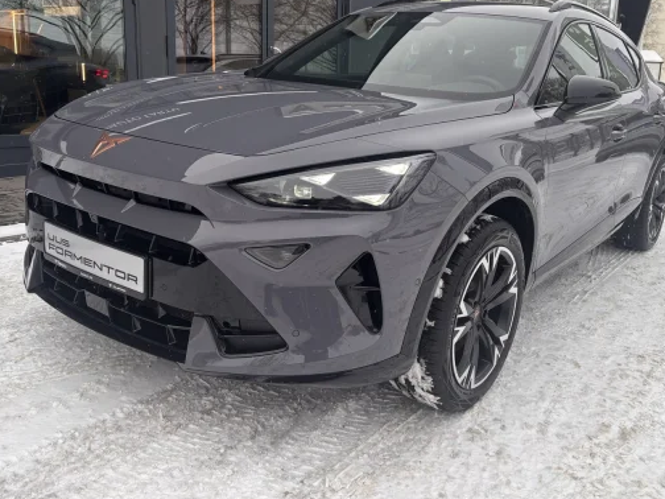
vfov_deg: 42.8
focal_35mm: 33
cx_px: 384
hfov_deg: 55.1
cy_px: 202
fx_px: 634
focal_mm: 5.96
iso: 50
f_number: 1.6
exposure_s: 1/397
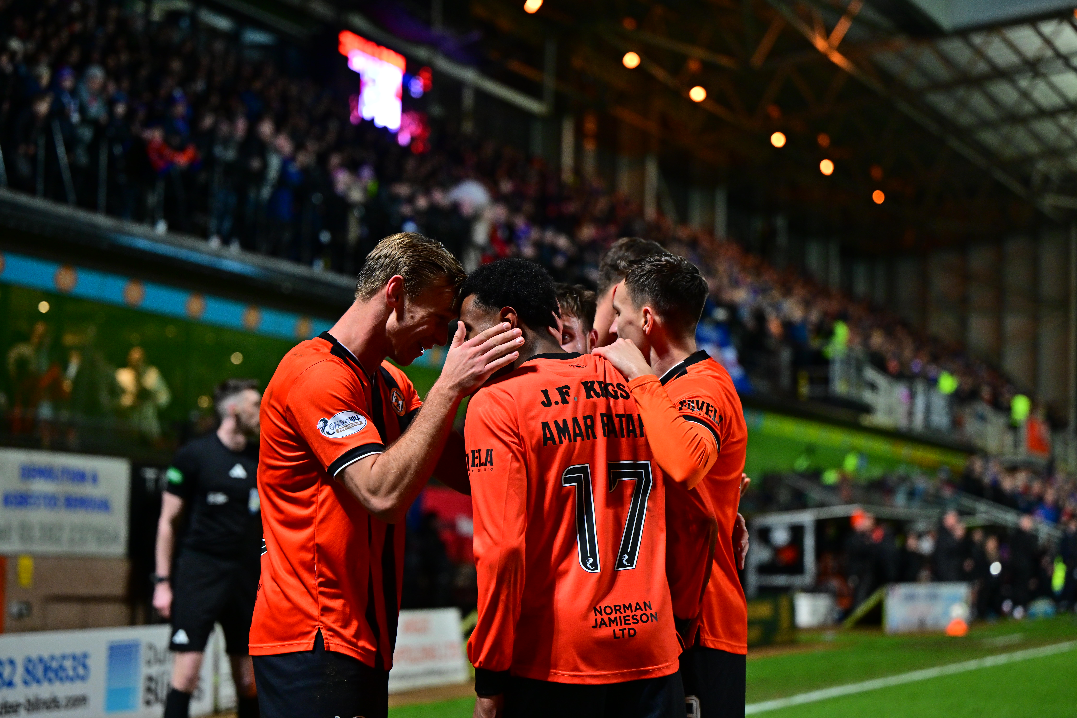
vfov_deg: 15.4
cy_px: 359
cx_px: 538
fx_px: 2662
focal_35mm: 89
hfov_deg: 22.9
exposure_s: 1/1000
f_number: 2.8
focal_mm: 89
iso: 1600
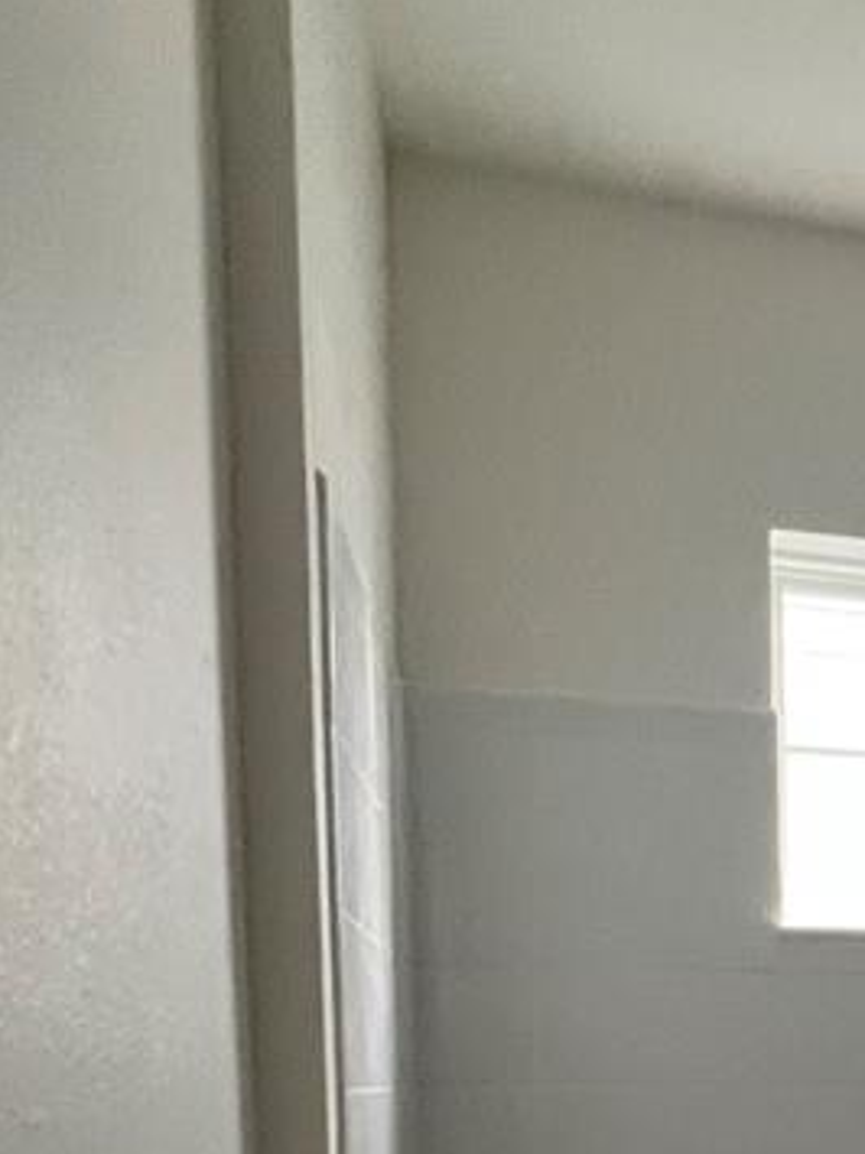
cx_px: 1138
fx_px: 1467
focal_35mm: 44
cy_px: 1157
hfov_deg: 27.3
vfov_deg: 38.2
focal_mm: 1.57
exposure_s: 1/60
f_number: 1.8
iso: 320
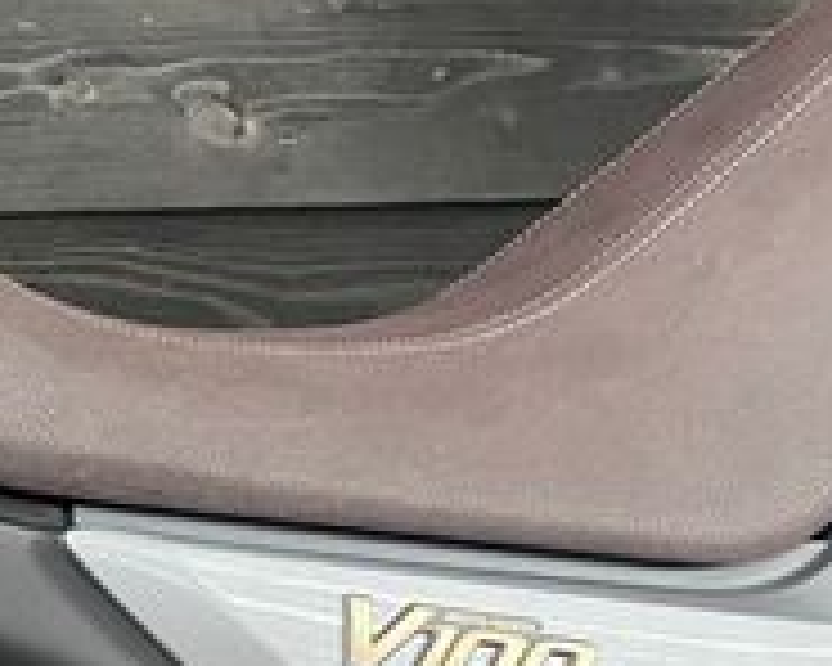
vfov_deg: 17.4
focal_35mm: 88
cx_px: -522
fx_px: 2167
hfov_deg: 18.5
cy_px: 410
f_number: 1.6
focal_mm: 4.2
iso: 500
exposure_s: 1/25
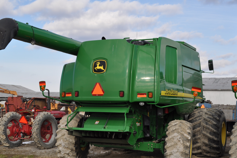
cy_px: 96
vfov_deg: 21.8
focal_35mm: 62
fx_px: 408
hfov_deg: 32.4
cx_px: 108
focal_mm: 34
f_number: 9
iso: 200
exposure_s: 1/320
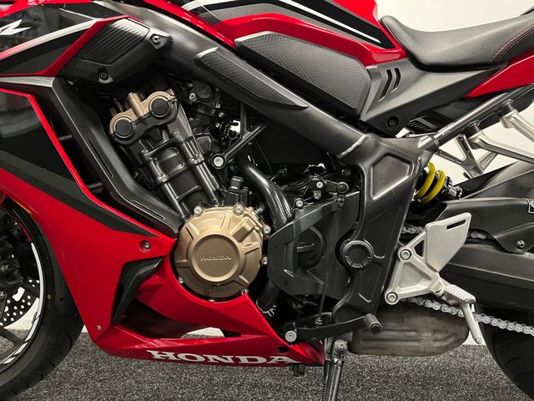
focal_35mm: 26
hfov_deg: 67.3
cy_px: 200
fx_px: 401
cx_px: 267
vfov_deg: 53.1
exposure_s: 1/33
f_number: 1.6
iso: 640
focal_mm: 5.1
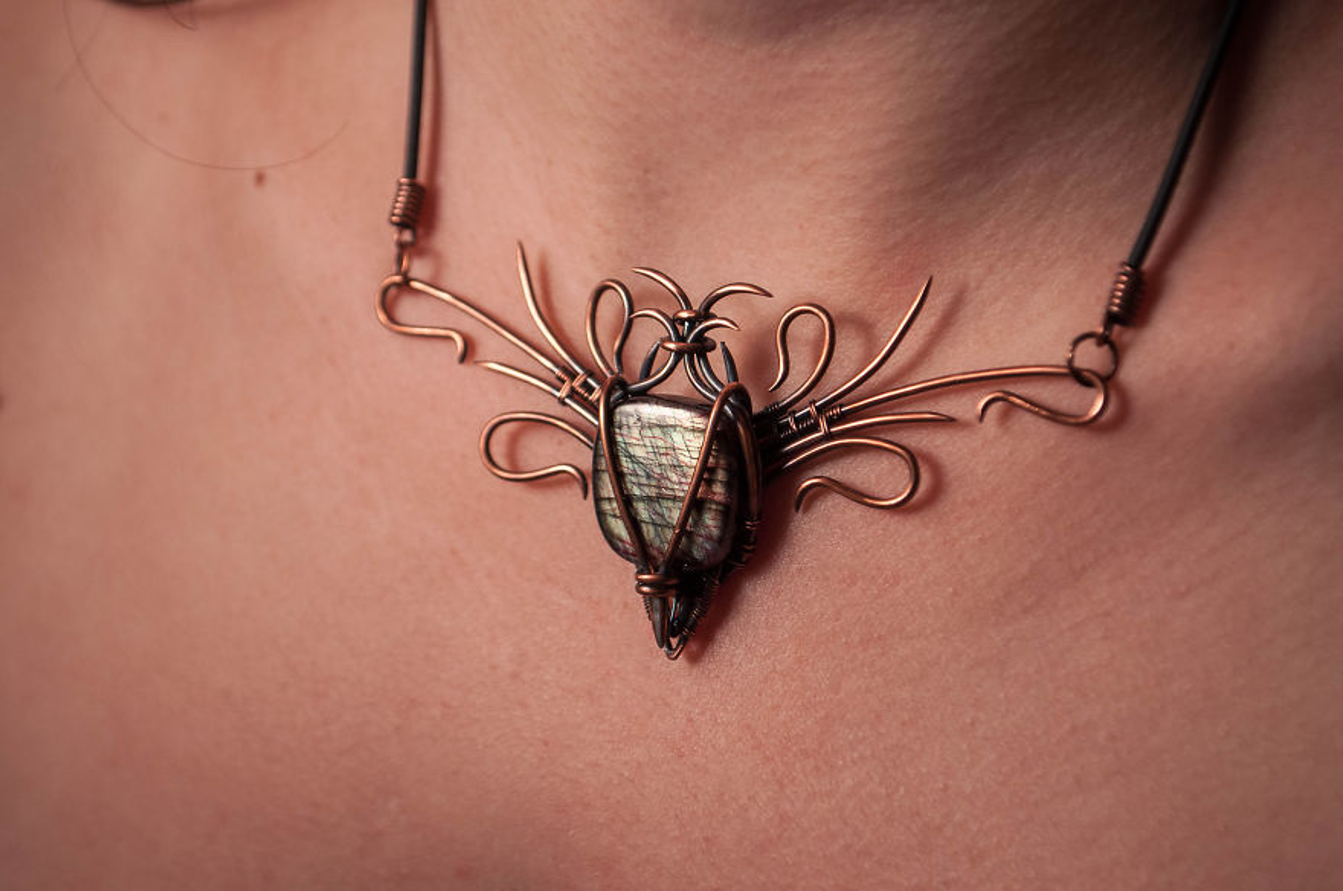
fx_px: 3073
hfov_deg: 24.7
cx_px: 672
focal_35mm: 82
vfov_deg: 16.5
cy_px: 446
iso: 800
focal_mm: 55
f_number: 5.6
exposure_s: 1/200
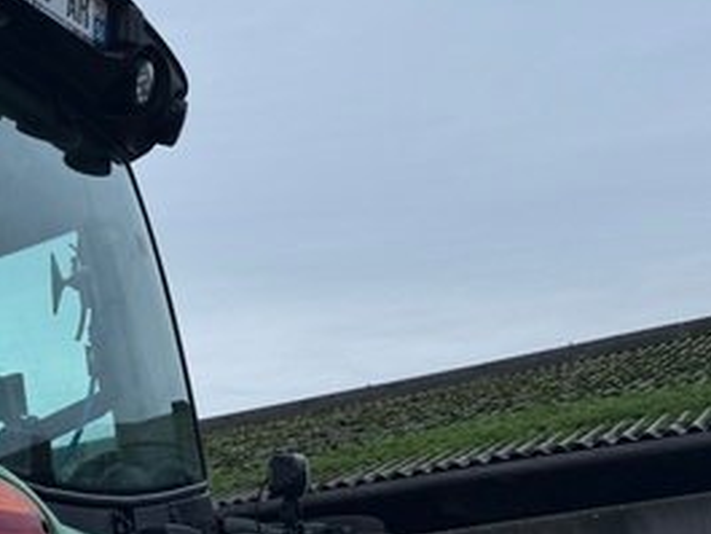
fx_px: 1397
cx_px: -113
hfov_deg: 25.9
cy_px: 141
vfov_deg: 21.5
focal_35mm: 68
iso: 80
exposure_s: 1/1522
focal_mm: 6.76
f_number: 1.78
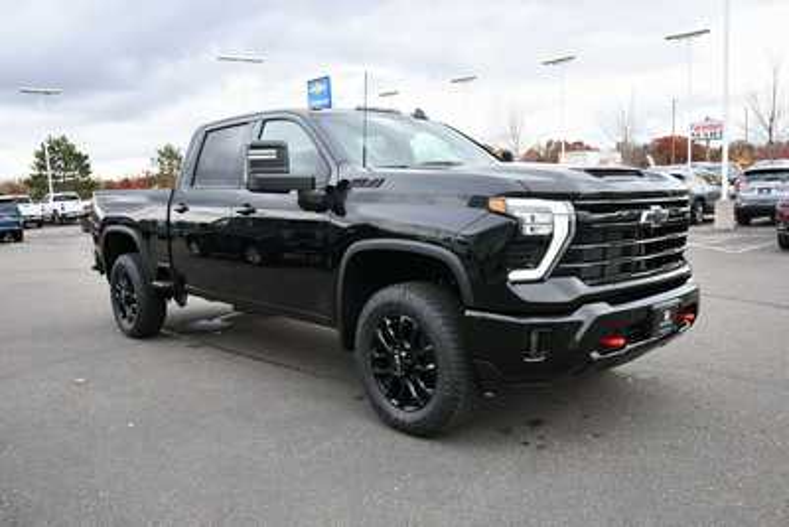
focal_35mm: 30
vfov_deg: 43.6
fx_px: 658
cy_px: 264
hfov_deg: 61.9
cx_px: 394
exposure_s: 1/250
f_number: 5.6
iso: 640
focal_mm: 20
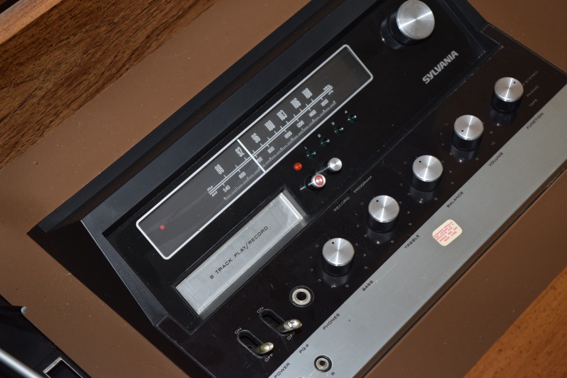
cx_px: 284
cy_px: 189
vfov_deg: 16.6
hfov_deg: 24.6
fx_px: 1299
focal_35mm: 82
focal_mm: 55
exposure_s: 1/60
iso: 1000
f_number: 5.6
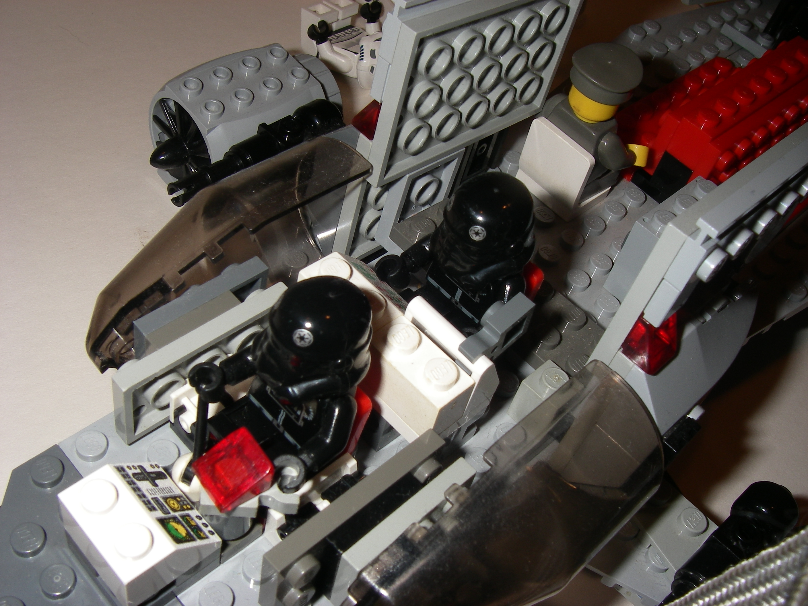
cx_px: 404
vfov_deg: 37.7
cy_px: 303
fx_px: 887
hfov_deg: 49.0
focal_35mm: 38
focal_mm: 6.3
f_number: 6.6
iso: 64
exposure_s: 1/40
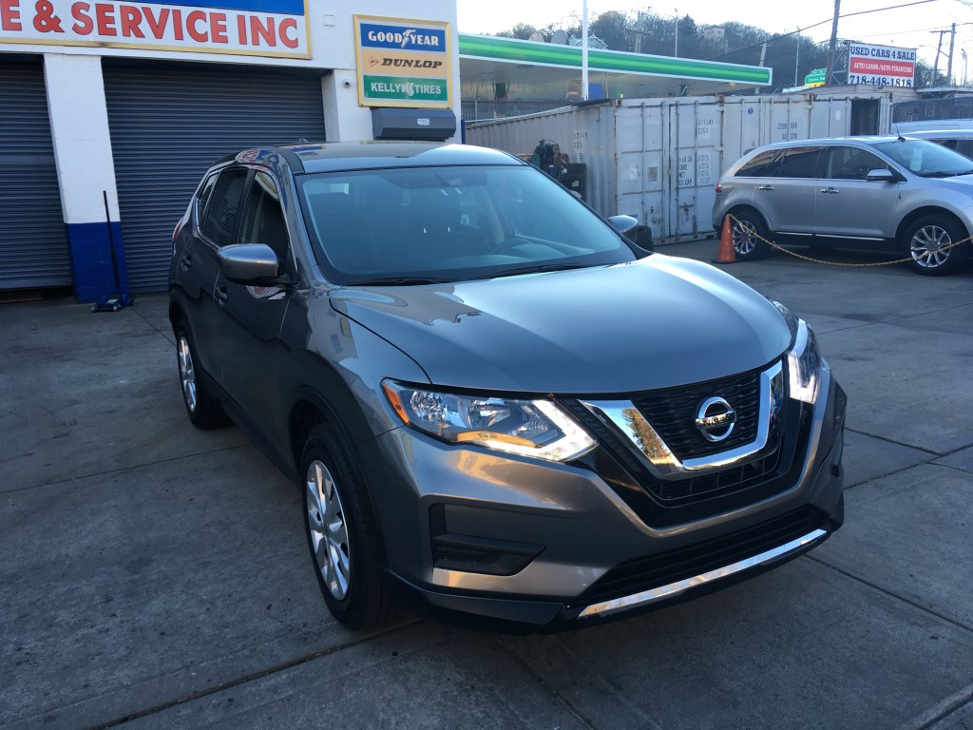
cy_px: 365
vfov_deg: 48.2
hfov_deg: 61.7
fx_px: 815
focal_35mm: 29
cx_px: 486
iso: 25
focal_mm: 4.15
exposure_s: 1/120
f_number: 2.2
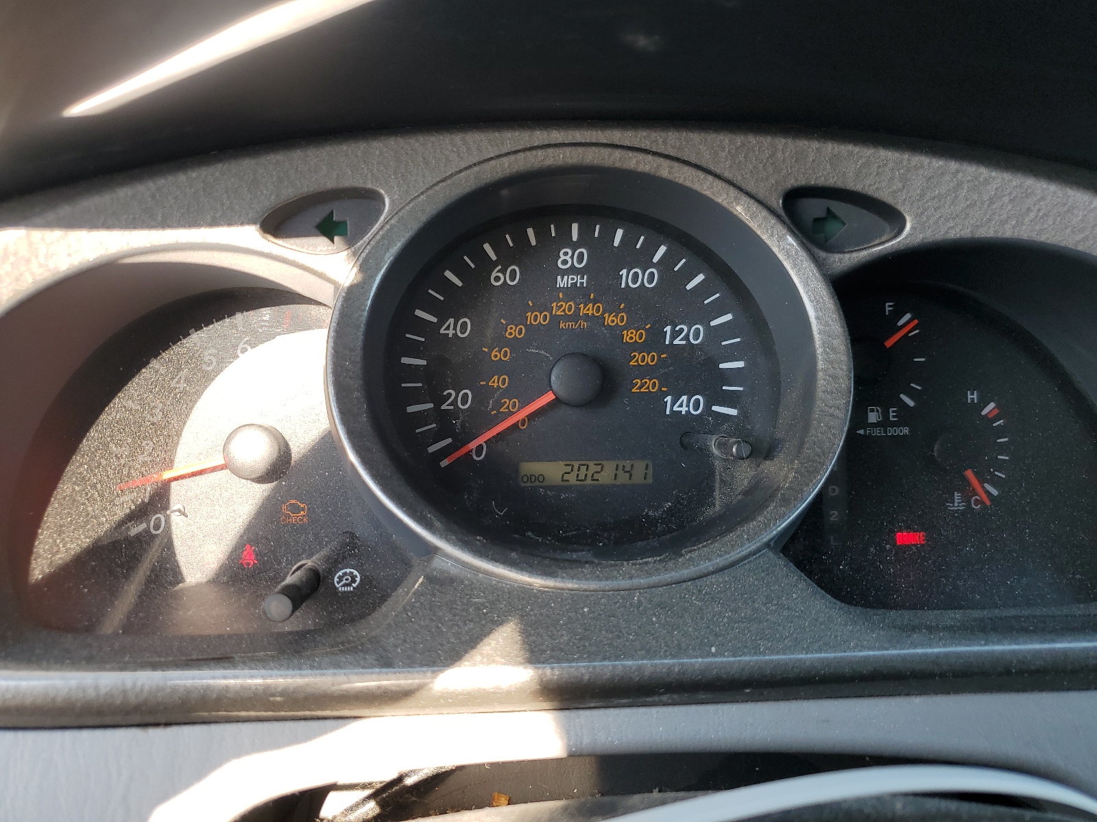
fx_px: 824
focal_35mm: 26
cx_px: 548
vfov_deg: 53.1
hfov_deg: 67.3
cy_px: 411
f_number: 1.5
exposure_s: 1/244
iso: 50
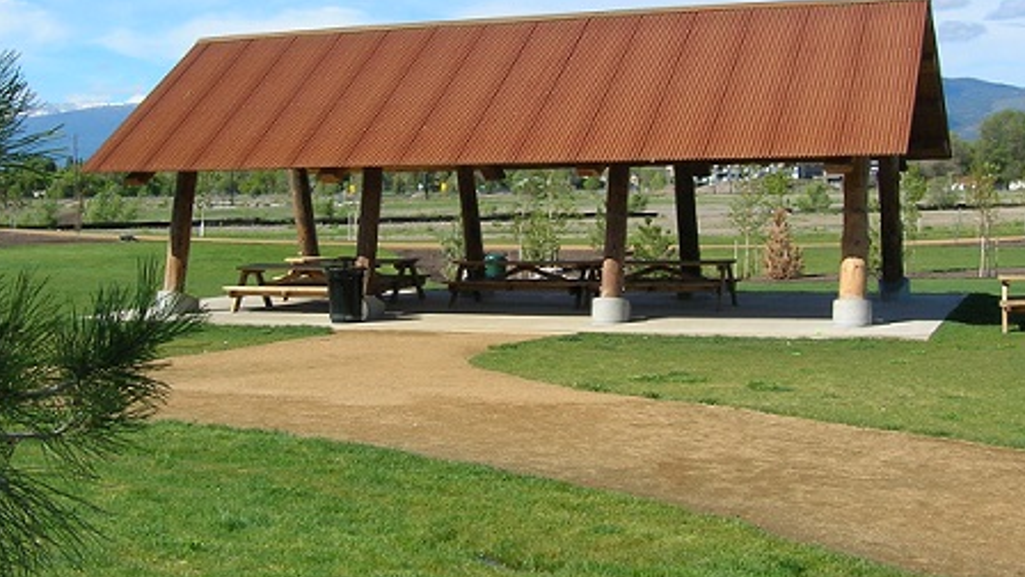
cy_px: 204
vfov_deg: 22.6
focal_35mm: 53
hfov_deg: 39.2
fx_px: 1440
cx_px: 486
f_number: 4.9
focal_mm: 5.7
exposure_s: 1/356
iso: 50
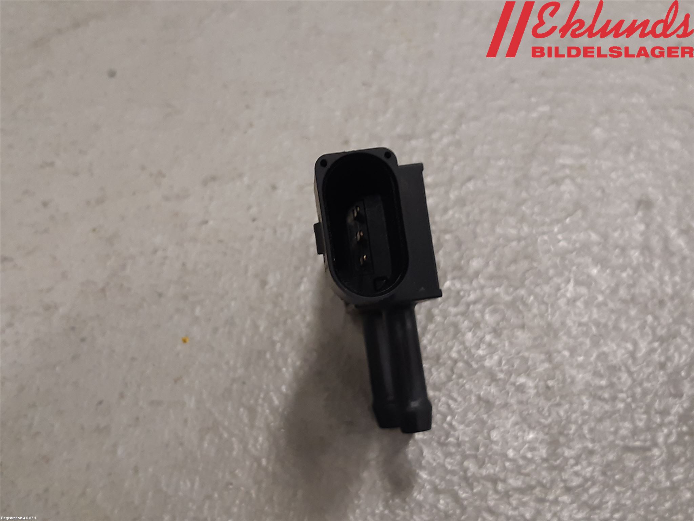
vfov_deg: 53.1
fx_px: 521
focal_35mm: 26
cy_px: 260
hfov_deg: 67.3
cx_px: 347
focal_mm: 3.93
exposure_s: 1/50
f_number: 1.7
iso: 100
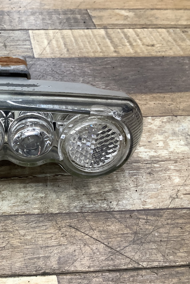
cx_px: -4
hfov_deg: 28.4
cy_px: 140
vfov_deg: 44.5
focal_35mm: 44
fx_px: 348
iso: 100
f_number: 2.4
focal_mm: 3.3
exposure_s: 1/50
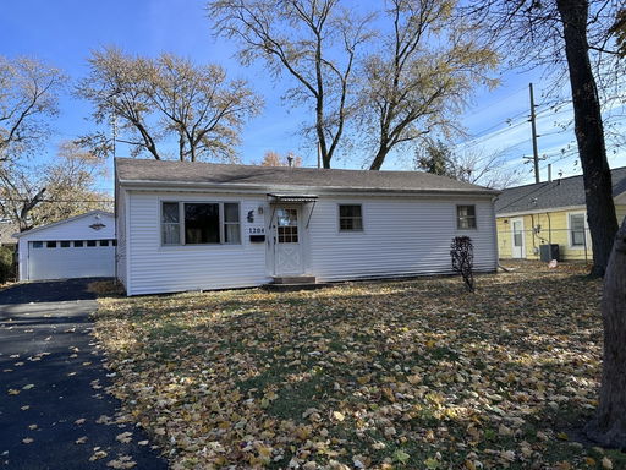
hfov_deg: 67.3
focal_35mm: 26
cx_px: 313
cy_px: 235
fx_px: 470
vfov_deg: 53.1
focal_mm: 5.7
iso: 50
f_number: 1.5
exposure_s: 1/2123
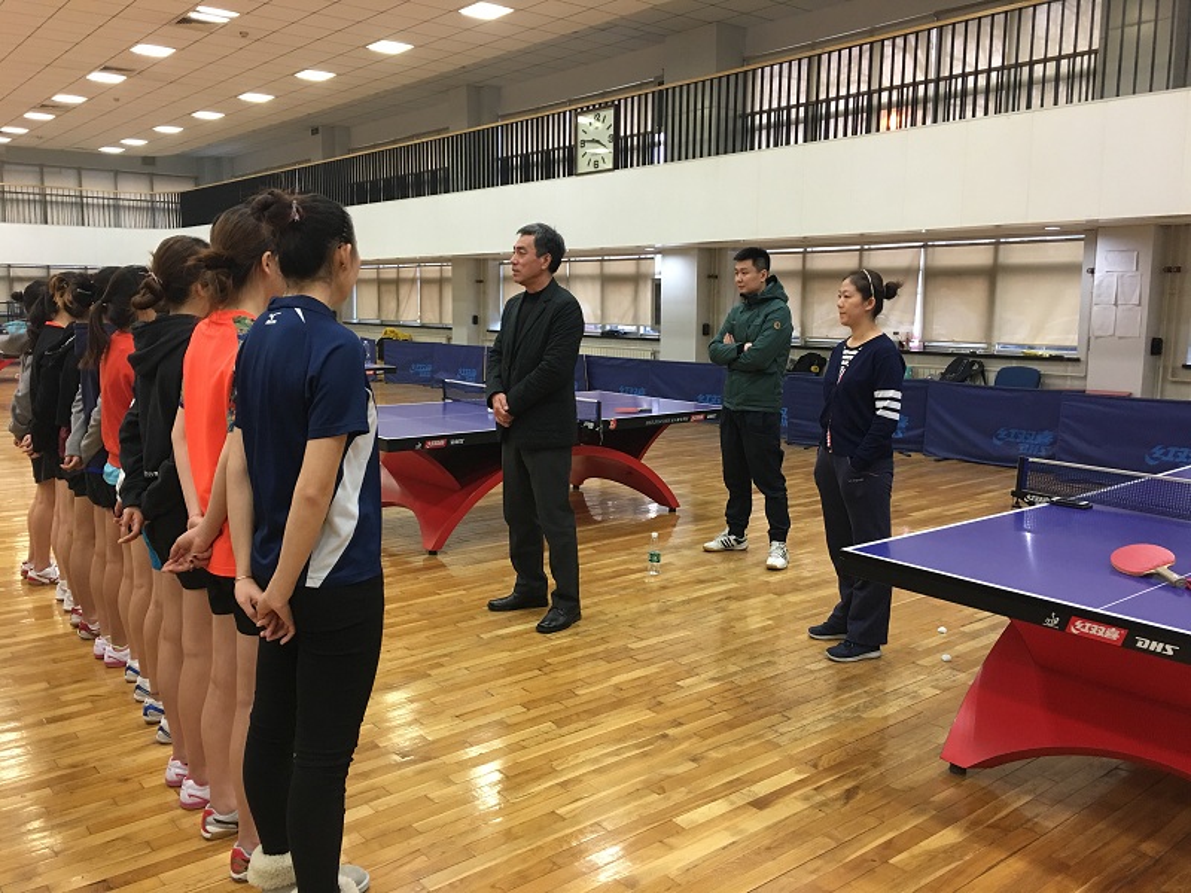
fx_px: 998
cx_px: 596
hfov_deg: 61.7
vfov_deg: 48.2
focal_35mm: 29
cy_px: 446
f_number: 2.2
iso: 64
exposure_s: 1/17
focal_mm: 4.15
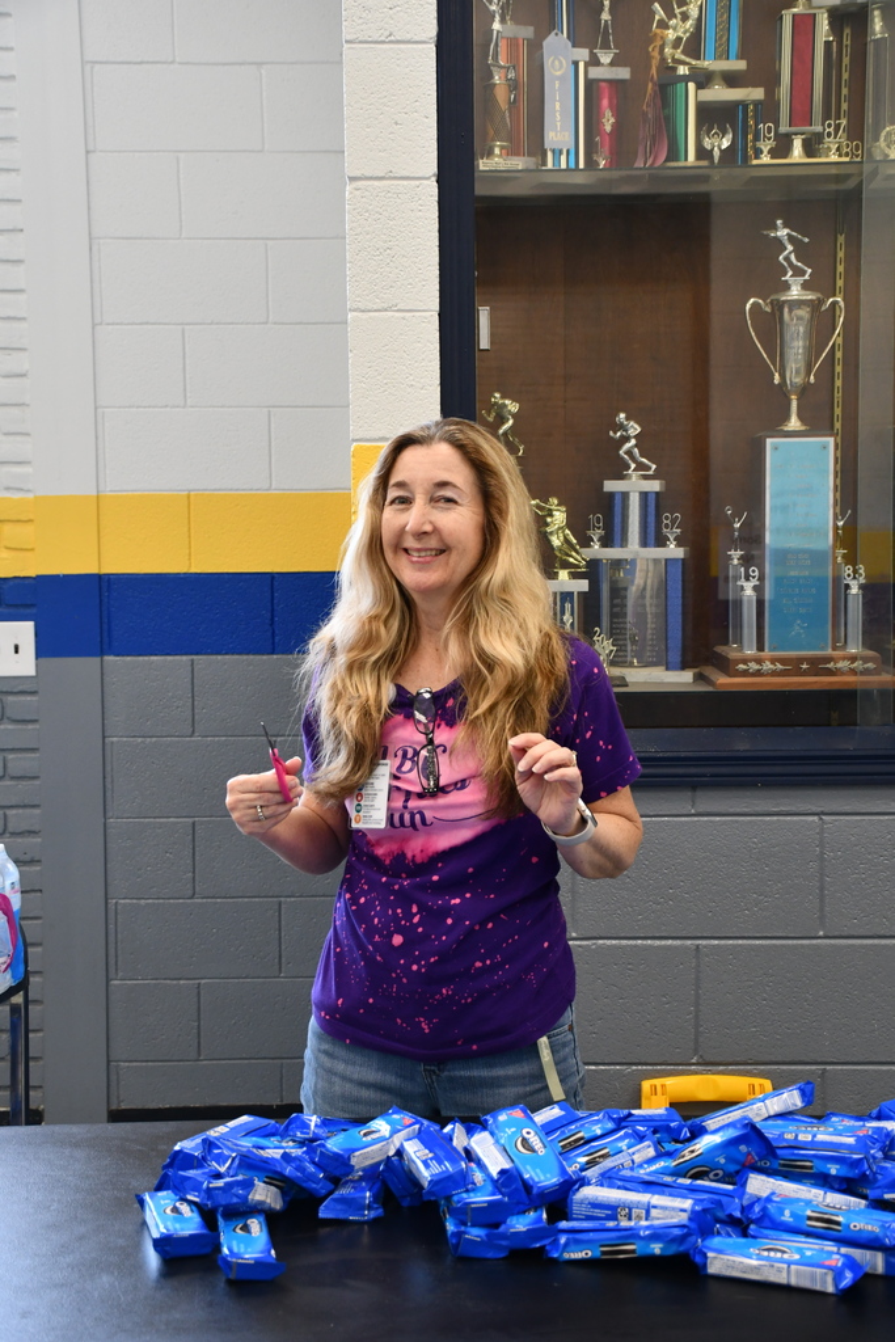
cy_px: 671
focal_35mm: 52
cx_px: 448
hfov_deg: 26.0
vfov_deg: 38.2
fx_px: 1938
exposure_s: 1/125
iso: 1100
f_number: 4.2
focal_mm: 35
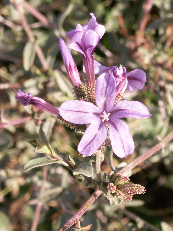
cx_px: 86
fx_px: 413
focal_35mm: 62
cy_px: 116
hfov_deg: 23.7
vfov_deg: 31.2
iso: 50
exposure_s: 1/125
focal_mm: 10.3
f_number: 5.6
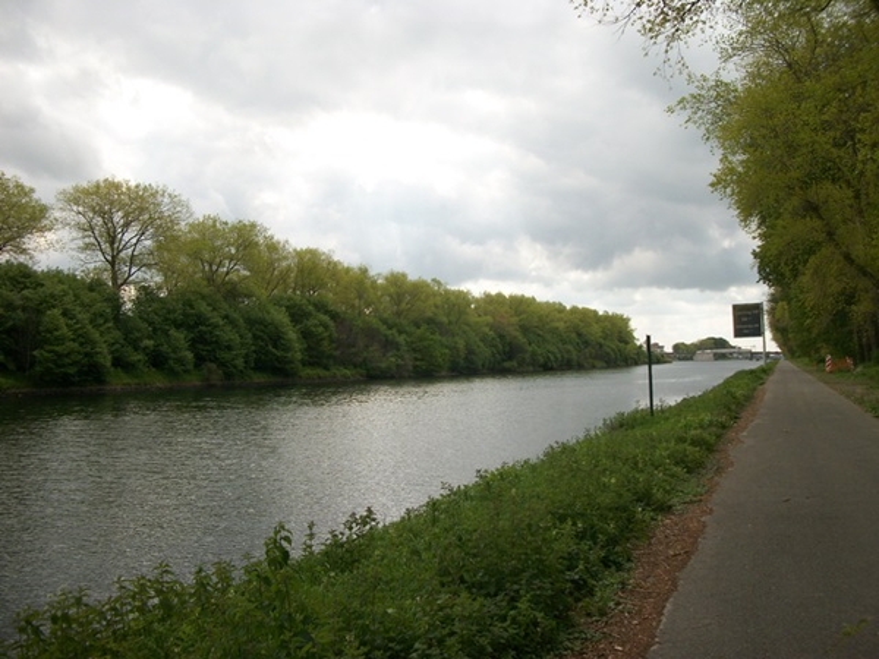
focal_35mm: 32
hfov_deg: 56.8
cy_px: 330
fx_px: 813
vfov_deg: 44.2
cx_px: 440
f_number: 8.8
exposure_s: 1/125
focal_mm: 5.7
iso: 80
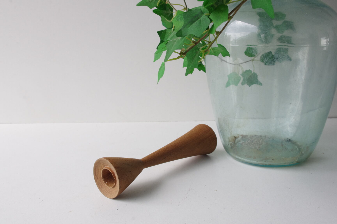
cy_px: 112
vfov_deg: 36.9
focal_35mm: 36
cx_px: 168
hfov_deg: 53.1
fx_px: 337
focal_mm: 24.38
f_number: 8
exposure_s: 1/200
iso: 800
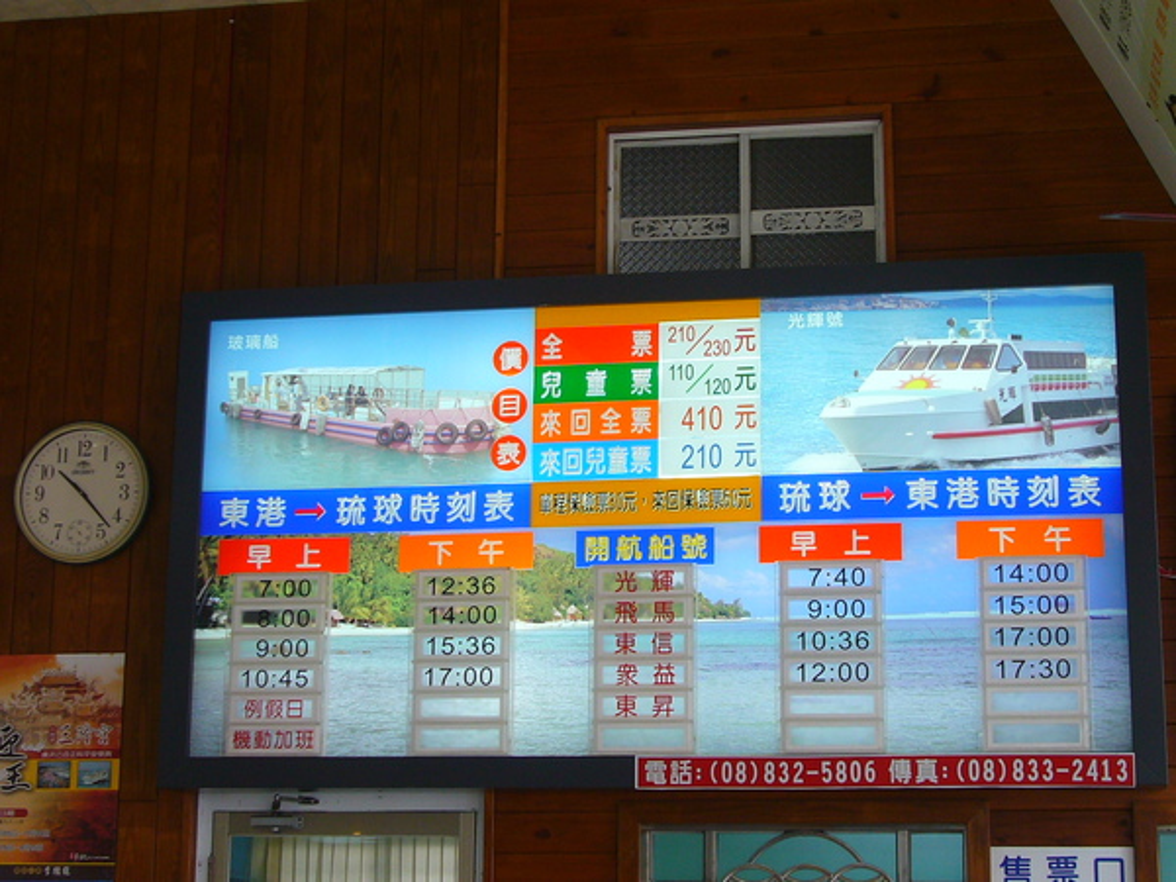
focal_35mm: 67
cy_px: 441
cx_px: 588
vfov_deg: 21.9
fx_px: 2276
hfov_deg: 29.0
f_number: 3.6
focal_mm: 8.1
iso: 80
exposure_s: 1/30
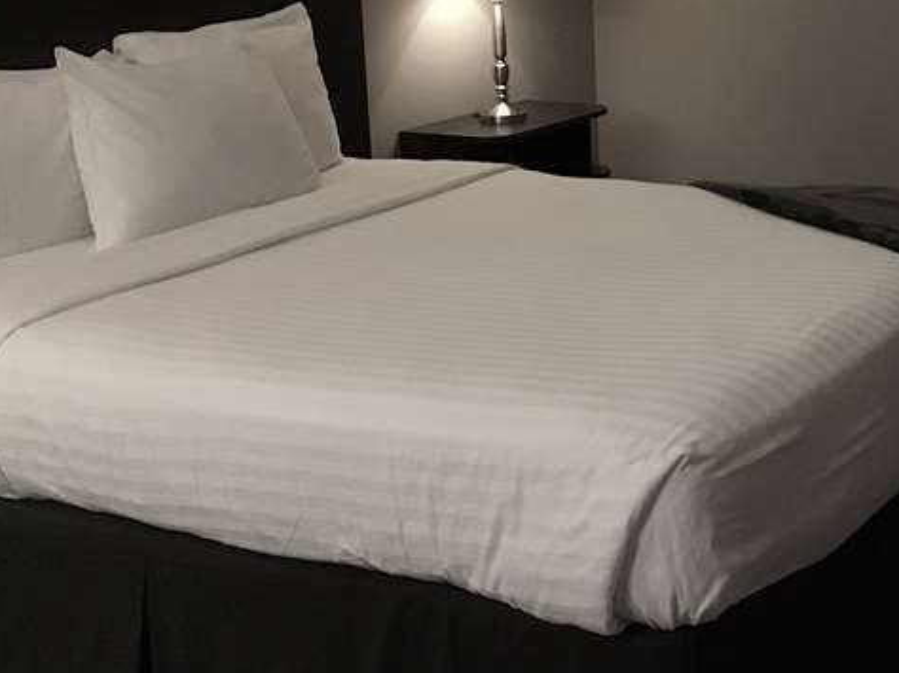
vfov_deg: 21.4
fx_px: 1739
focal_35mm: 67
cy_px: 55
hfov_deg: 27.0
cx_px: 948
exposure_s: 1/30
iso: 200
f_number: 2.4
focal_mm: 3.3
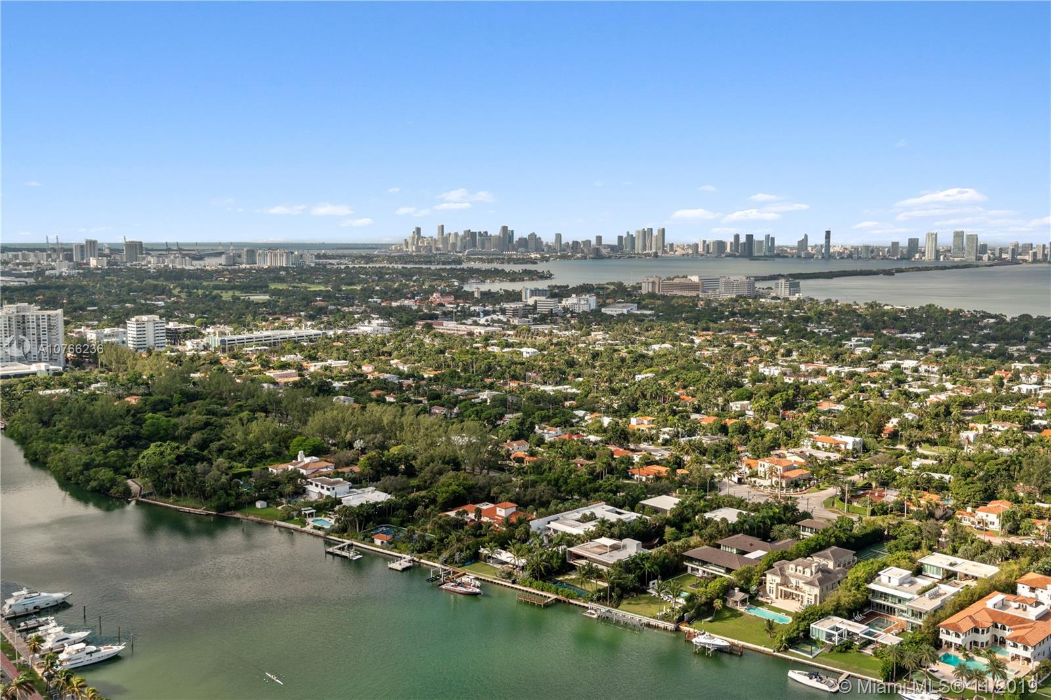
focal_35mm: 35
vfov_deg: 37.8
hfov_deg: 54.4
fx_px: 1022
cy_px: 350
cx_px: 526
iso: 200
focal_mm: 35
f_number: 8
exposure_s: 1/640
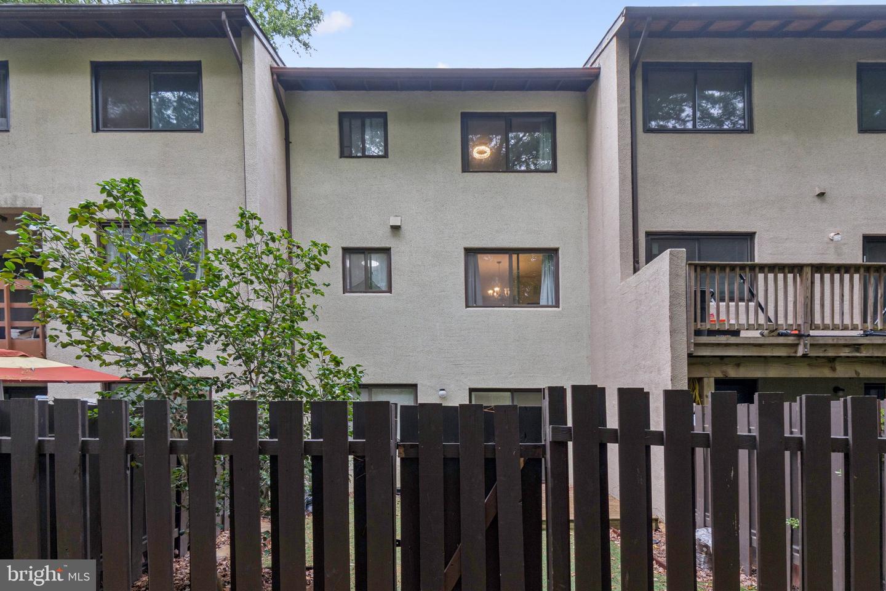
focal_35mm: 15
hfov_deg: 100.4
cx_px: 443
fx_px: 369
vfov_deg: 77.3
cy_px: 296
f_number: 10
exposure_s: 1/13
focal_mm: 10
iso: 200
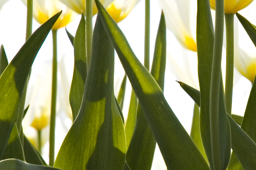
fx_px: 1720
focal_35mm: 242
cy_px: 87
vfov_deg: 5.7
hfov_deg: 8.4
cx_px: 331
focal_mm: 62
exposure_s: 1/200
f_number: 8
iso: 200
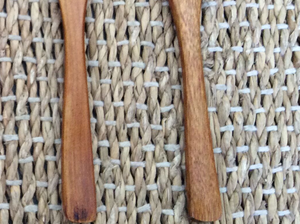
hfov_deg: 22.7
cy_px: 38
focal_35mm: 80
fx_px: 692
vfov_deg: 18.2
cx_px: -52
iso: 160
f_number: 2.4
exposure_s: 1/25
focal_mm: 3.3
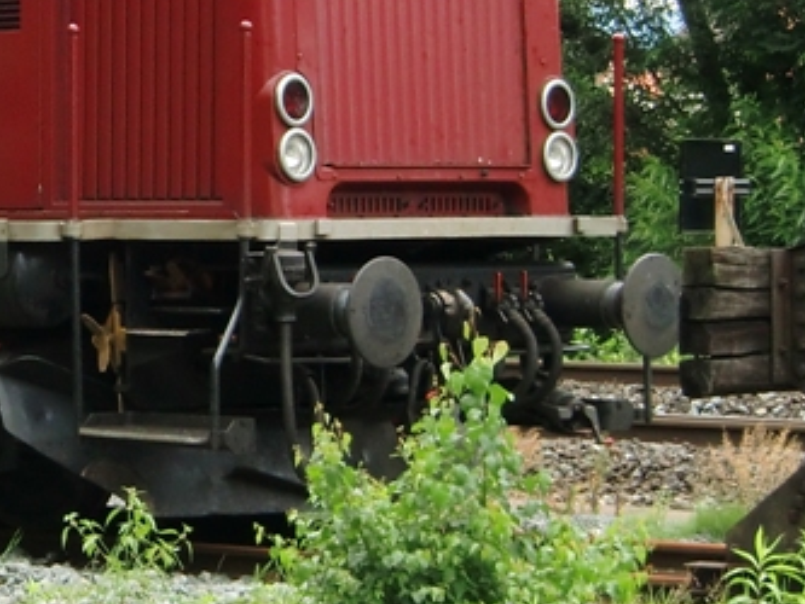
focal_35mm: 169
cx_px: -145
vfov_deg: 8.8
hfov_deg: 11.5
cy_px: 75
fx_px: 3932
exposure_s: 1/60
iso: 80
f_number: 4.2
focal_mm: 9.8
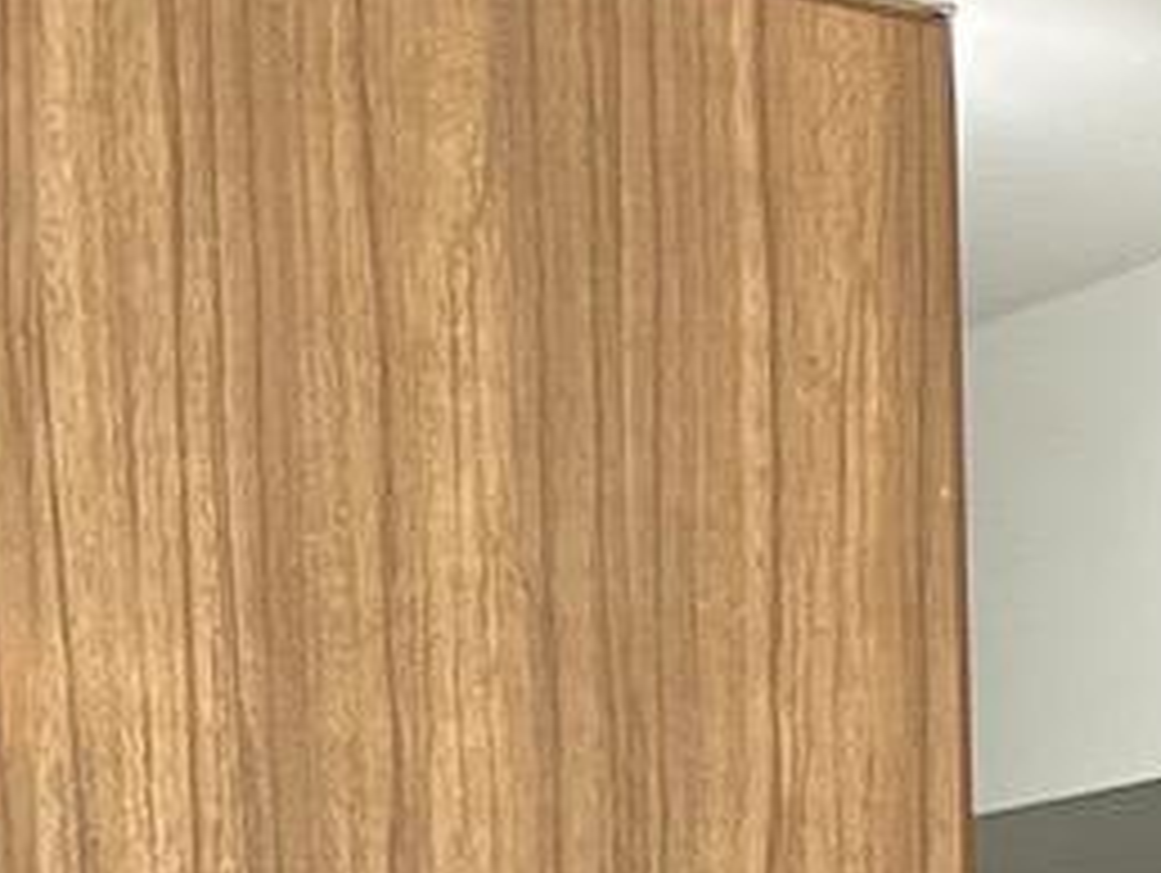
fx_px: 6916
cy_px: 3411
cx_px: 2740
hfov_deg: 8.8
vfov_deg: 6.1
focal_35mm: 206
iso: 80
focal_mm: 5.1
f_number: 1.6
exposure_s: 1/120
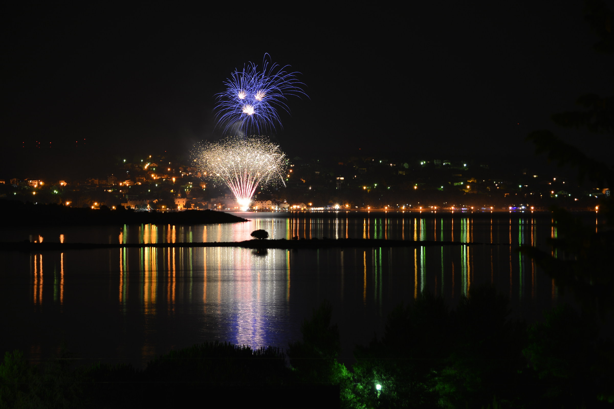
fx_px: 3326
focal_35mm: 195
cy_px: 204
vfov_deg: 7.0
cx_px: 307
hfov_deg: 10.5
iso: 100
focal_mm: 130
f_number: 5.6
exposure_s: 13
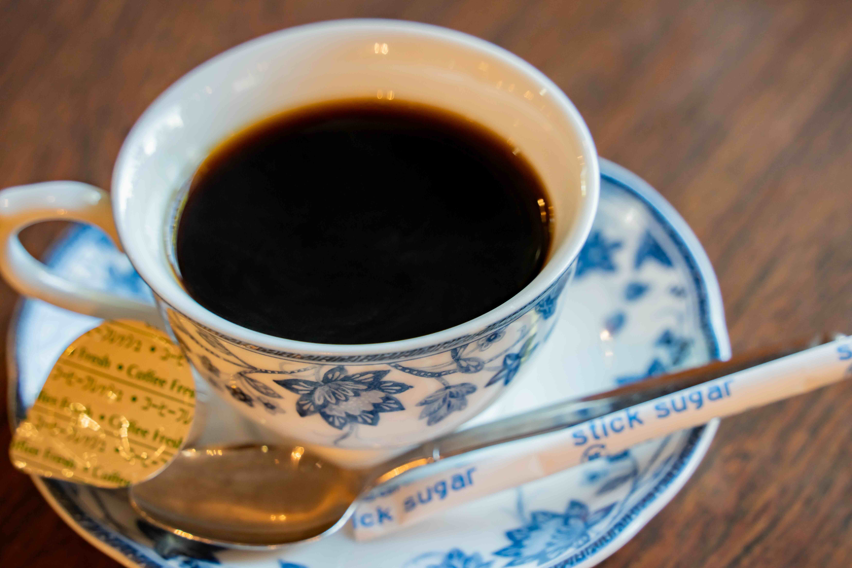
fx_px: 3431
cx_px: 426
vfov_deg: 9.5
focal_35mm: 145
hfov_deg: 14.2
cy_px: 284
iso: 640
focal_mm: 145
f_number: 5.6
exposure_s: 1/50
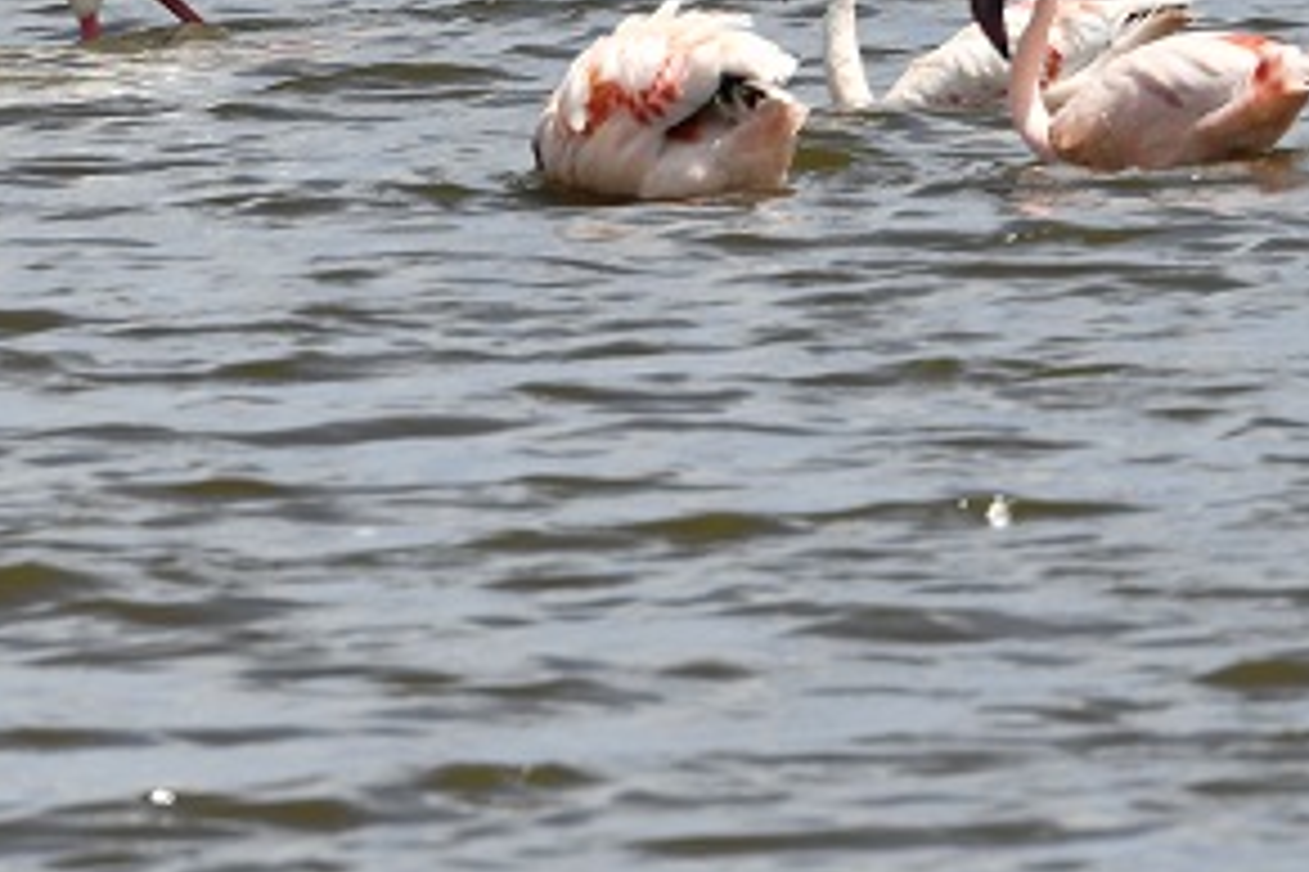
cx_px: 598
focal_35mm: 1527
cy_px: -261
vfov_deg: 0.9
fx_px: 55519
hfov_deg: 1.4
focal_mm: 370
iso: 100
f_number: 14
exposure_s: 1/160
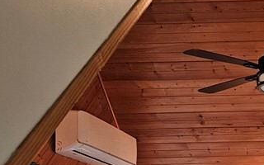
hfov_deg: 23.6
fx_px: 561
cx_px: 336
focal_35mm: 78
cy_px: 261
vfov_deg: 15.2
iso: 250
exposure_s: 1/120
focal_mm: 6.3
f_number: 1.7
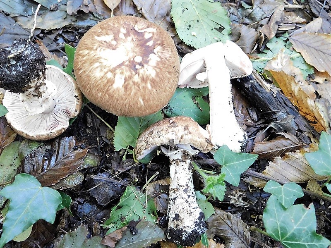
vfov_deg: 36.0
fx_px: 382
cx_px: 166
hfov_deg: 46.8
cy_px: 124
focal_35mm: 40
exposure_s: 1/6
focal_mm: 7.1
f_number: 3.6
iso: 800
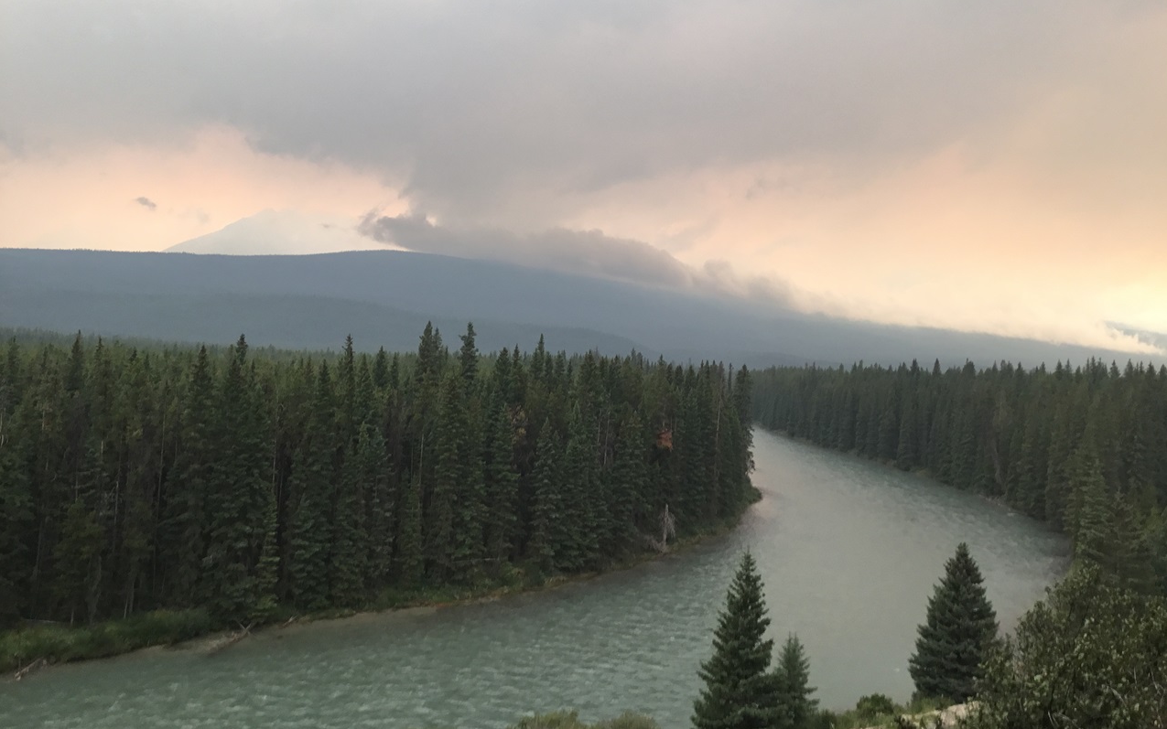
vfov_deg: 38.2
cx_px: 584
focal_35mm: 33
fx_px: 1050
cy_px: 306
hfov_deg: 58.1
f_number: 2.4
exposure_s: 1/30
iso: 32
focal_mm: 3.3
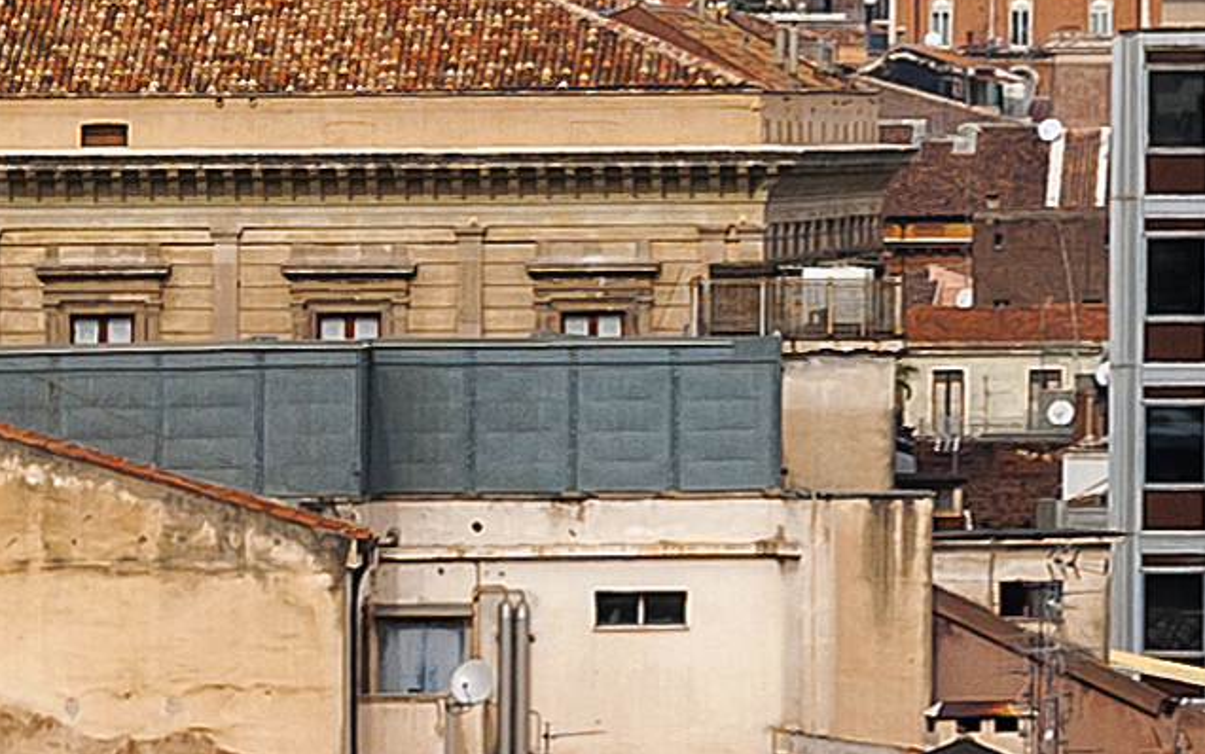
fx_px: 19021
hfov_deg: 3.6
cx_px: -1645
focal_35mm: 579
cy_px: -1076
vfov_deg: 2.3
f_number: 10
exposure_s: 1/500
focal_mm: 85
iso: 200
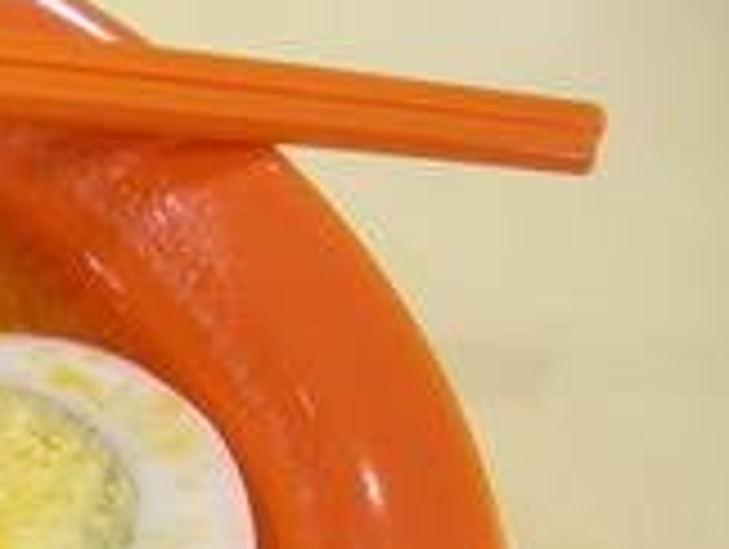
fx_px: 2805
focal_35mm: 133
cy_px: 616
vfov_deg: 11.0
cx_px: -562
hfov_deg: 13.4
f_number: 2.7
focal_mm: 7.5
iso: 100
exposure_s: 1/11.6
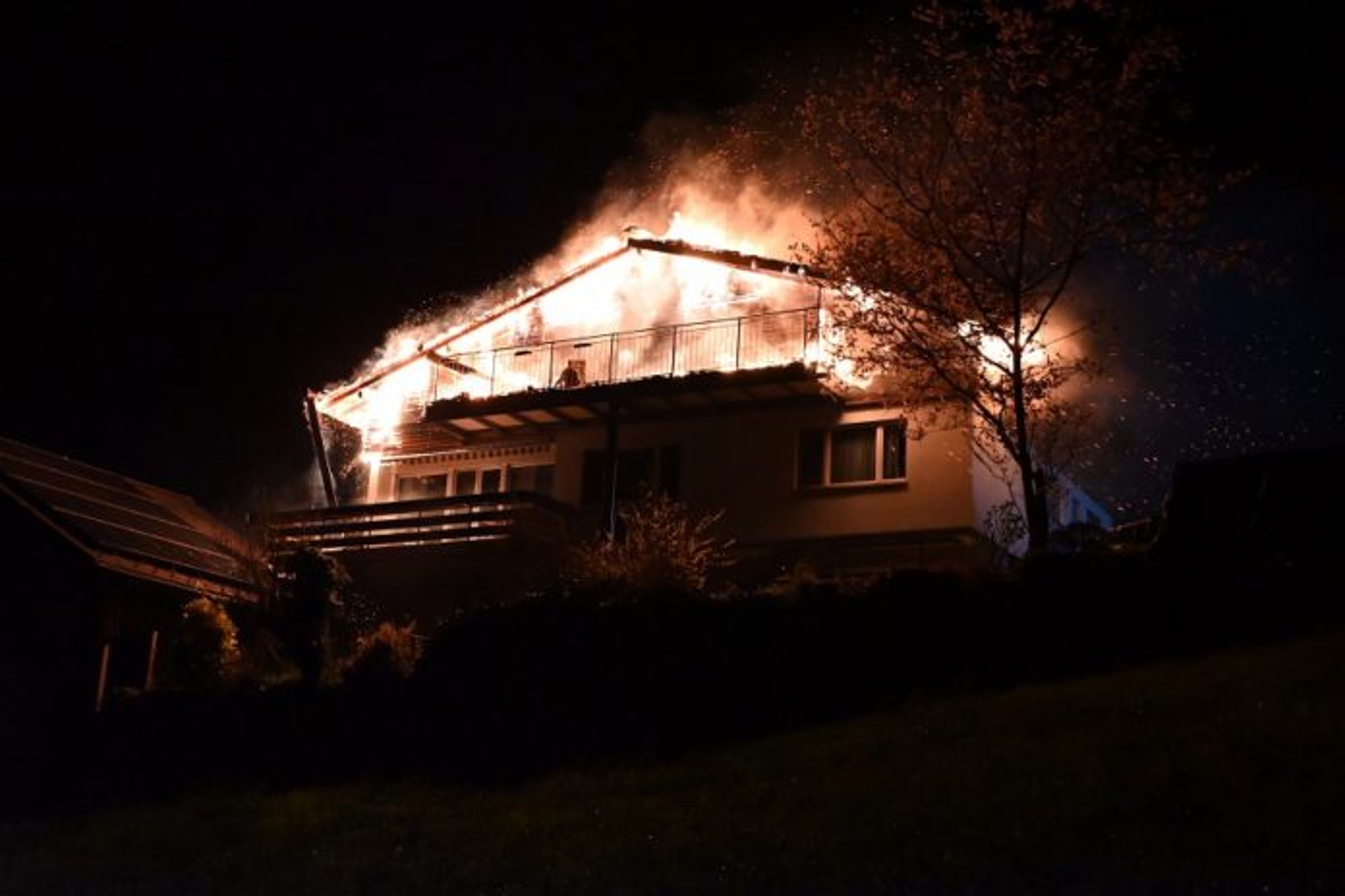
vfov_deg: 27.5
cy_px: 448
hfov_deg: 40.3
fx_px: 1831
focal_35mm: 49
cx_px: 672
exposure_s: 1/60
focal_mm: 49
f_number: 6.3
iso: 10000
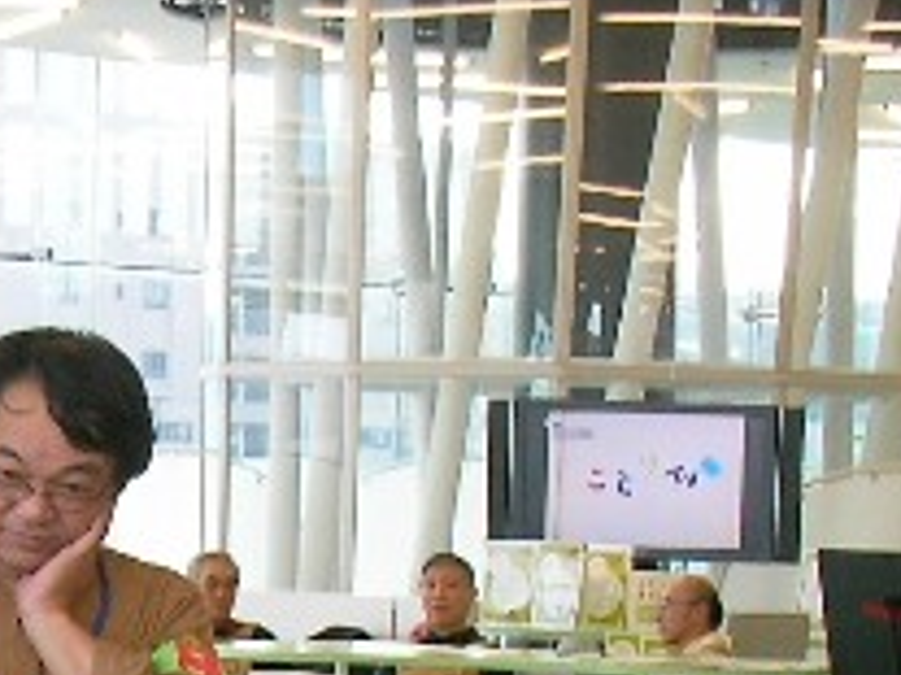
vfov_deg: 10.3
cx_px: -126
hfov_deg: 13.9
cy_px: 1019
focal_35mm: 139
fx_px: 3616
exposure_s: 1/57
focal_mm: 7.5
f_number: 3.5
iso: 66
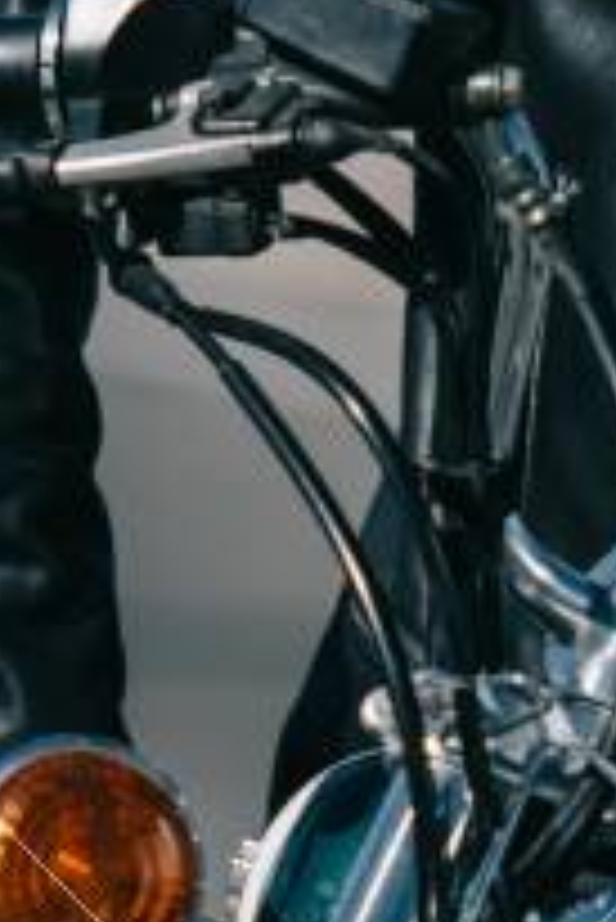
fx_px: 26851
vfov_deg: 2.0
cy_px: 1138
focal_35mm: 1048
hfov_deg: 1.3
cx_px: 1014
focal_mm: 165
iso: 200
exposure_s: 1/2500
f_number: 3.2
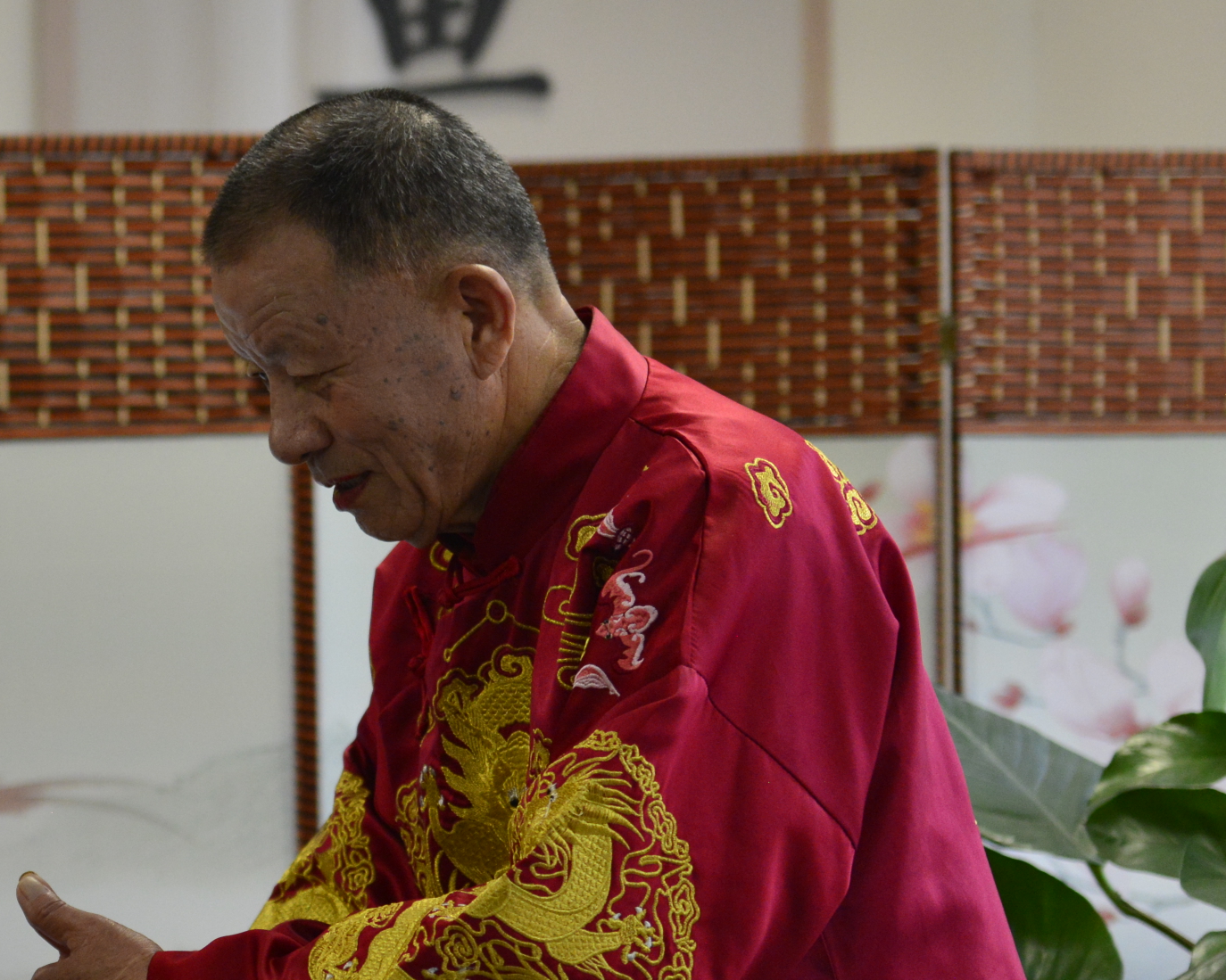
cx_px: -147
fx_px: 6386
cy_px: 724
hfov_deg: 10.8
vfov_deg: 8.8
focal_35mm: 176
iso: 1600
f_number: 2.8
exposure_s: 1/200
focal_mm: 70
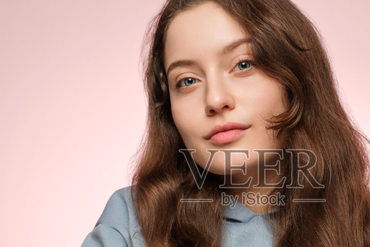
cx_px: 252
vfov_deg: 12.3
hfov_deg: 18.4
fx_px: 1141
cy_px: 179
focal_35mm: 111
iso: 160
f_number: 5.6
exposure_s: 1/180
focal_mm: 39
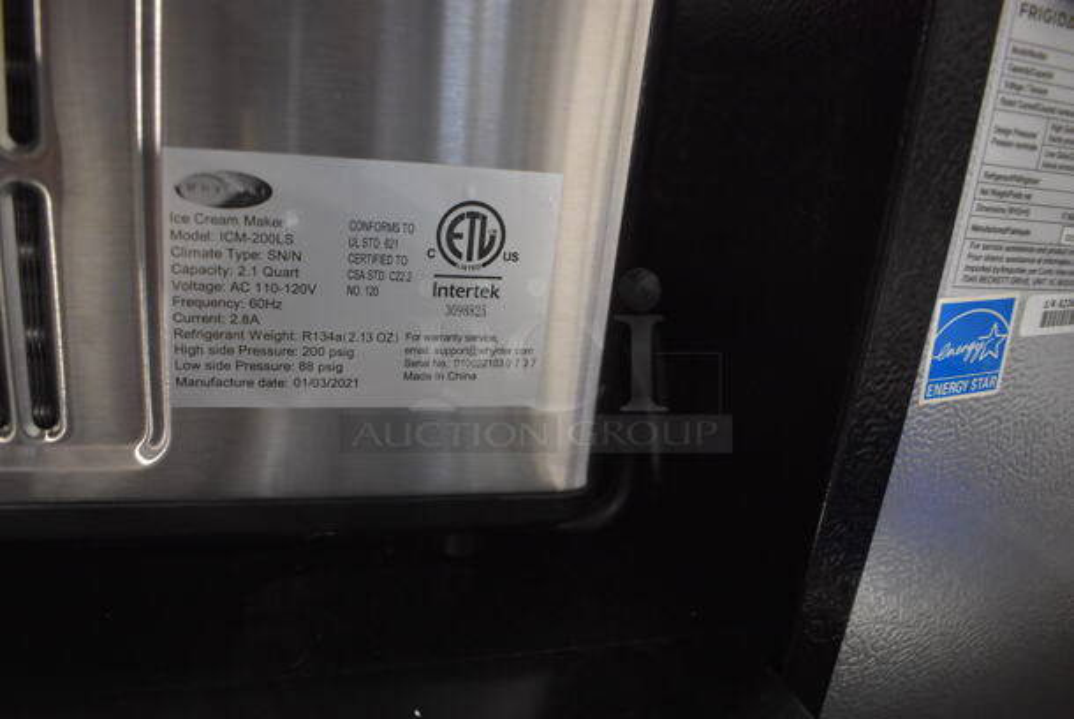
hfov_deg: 67.3
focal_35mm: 27
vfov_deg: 48.0
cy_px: 360
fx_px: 806
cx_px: 537
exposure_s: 1/30
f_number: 3.5
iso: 3200
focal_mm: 18
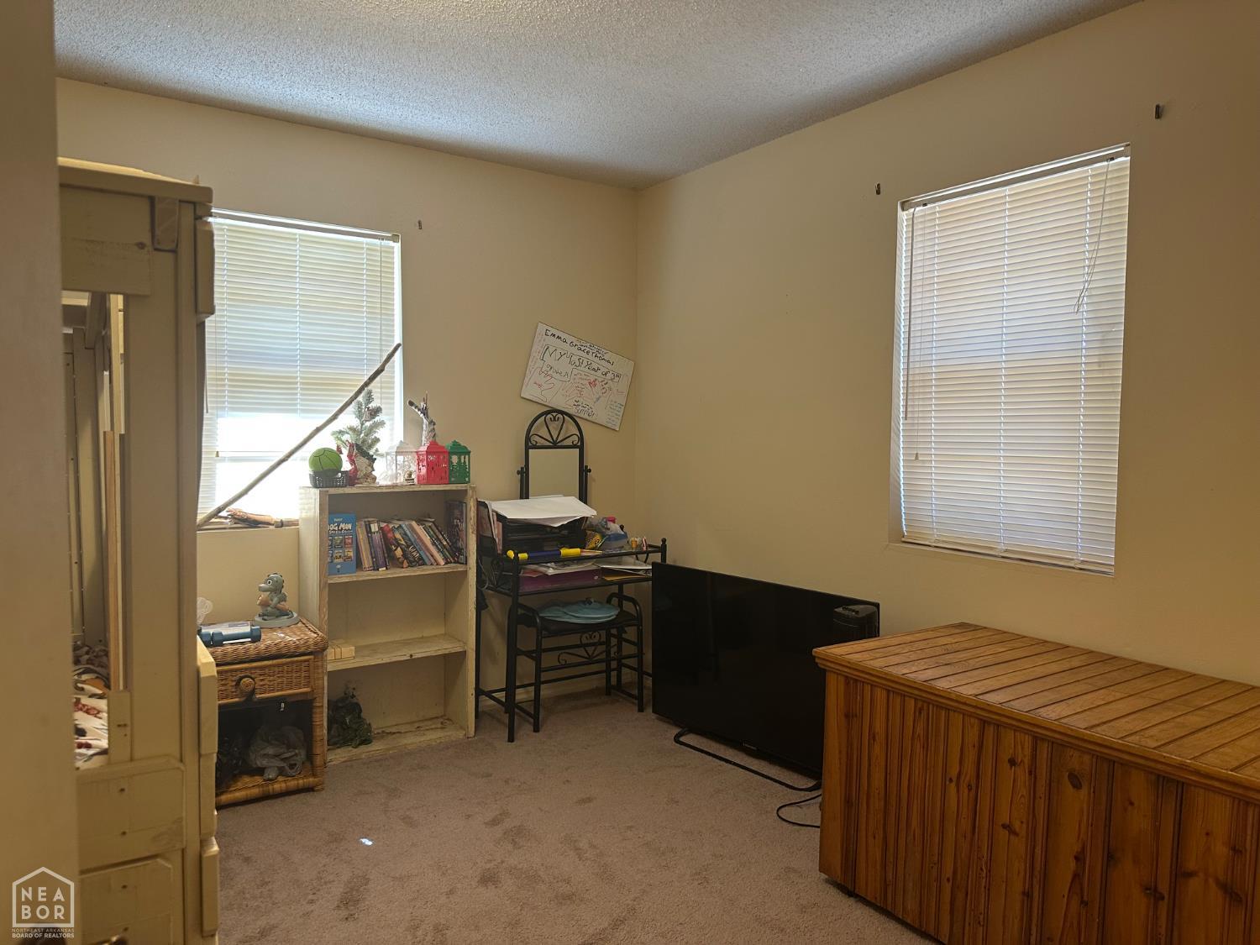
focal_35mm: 24
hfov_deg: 71.6
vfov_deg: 56.8
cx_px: 630
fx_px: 874
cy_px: 472
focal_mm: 6.86
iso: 160
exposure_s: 1/60
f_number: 1.78
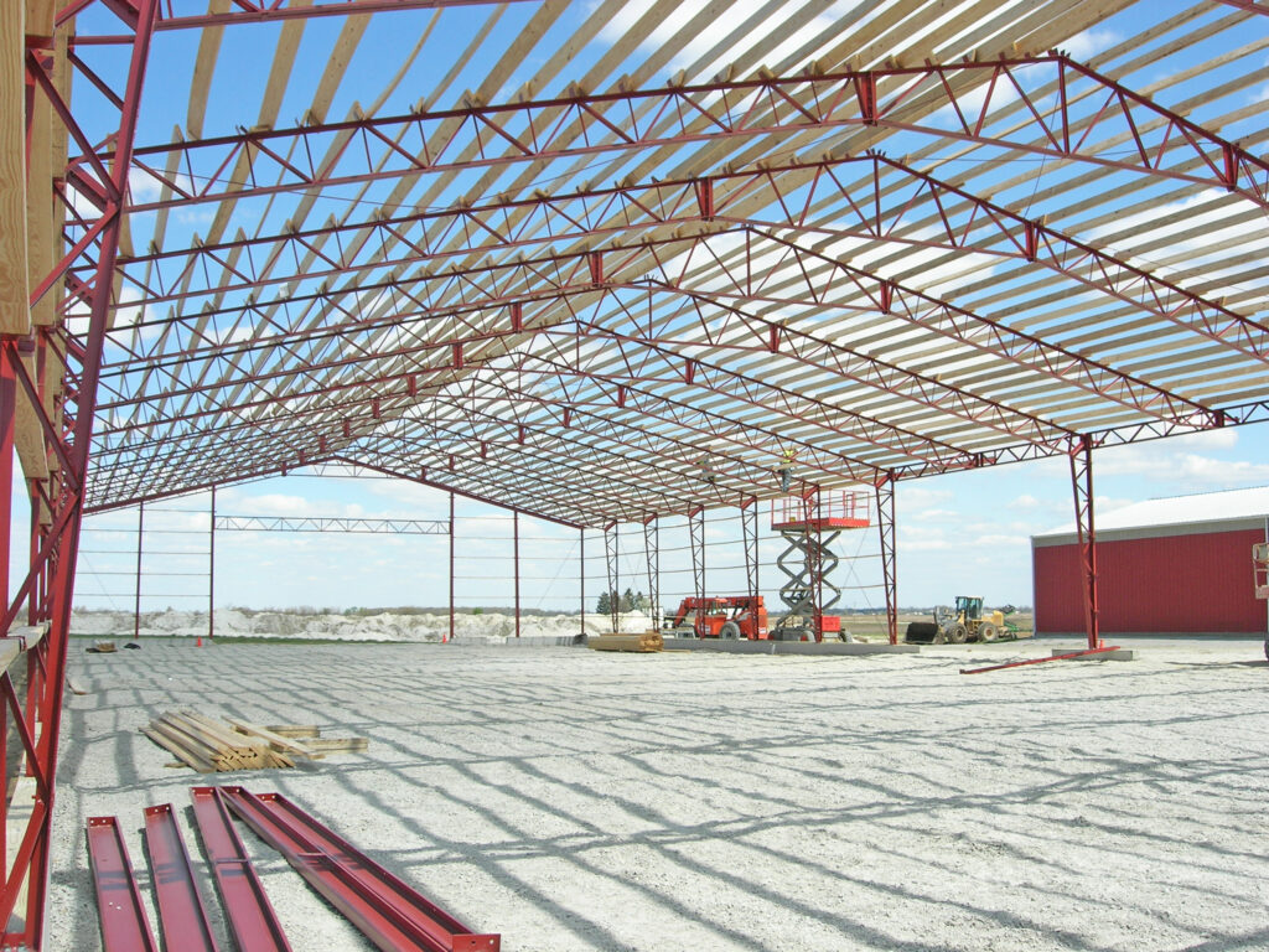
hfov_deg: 49.0
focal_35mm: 38
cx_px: 634
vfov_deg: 37.7
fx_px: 1393
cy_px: 476
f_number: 4.8
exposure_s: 1/460
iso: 64
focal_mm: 7.8
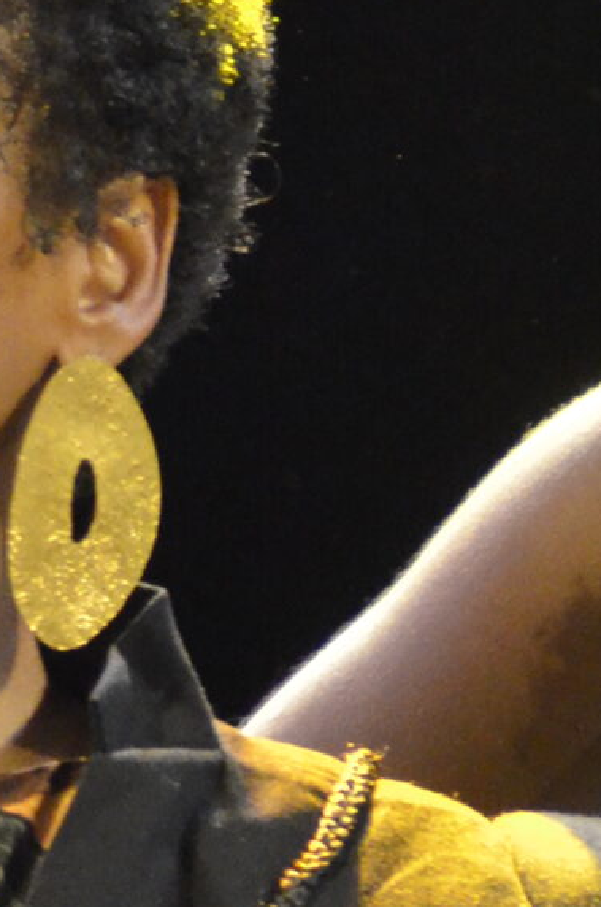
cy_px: -287
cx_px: 1221
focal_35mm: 1208
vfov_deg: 1.7
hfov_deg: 1.1
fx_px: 30377
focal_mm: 180
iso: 4000
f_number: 4.5
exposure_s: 1/100
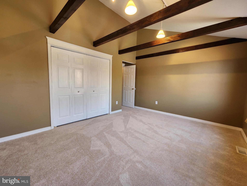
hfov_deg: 106.2
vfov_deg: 89.9
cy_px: 93
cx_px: 124
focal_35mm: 13
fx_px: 93
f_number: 2.2
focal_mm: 2.2
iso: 200
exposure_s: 1/60
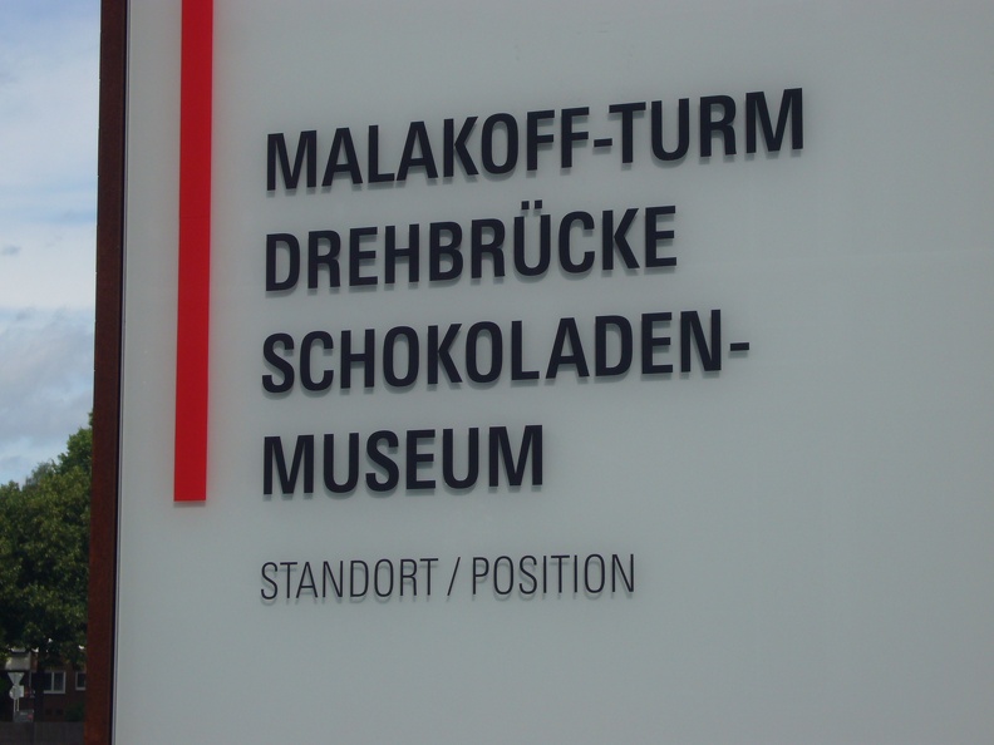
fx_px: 2929
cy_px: 372
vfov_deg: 14.5
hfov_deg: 19.3
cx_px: 497
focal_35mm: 102
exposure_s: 1/160
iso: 80
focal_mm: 16.8
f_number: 11
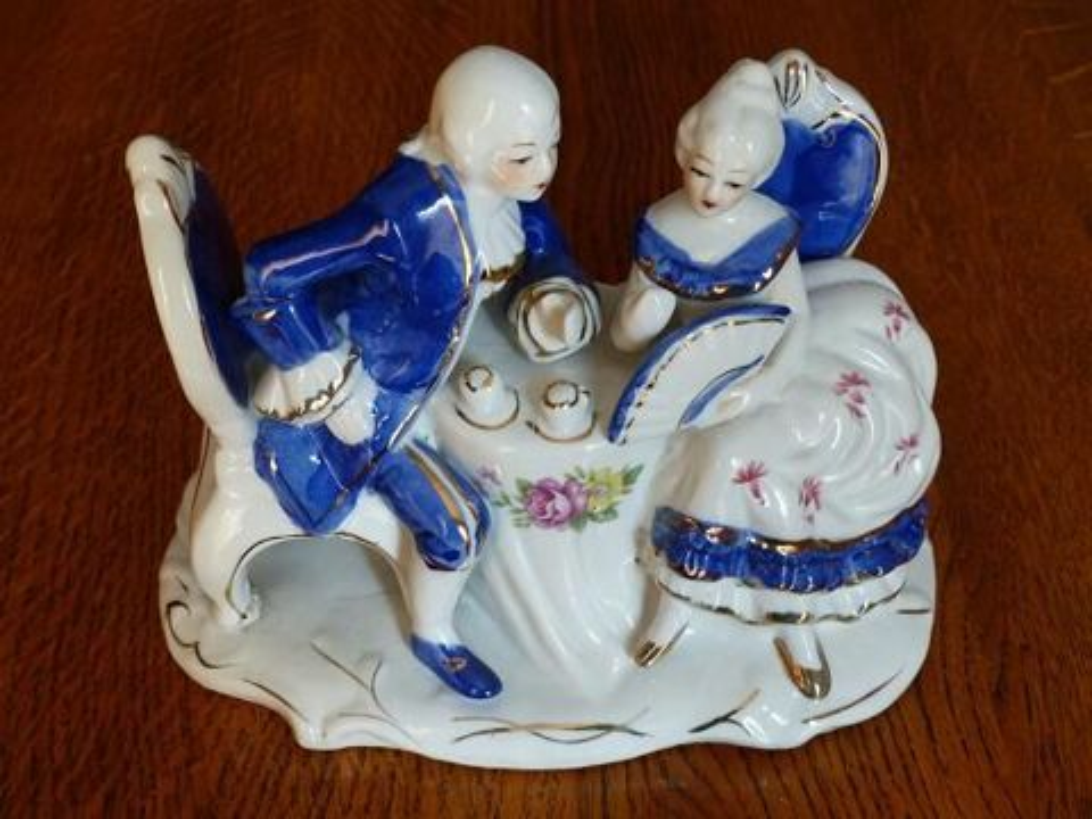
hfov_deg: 38.2
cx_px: 546
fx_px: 1577
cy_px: 410
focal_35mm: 50
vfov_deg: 29.1
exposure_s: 1/60
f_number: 2.8
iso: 320
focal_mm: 9.1
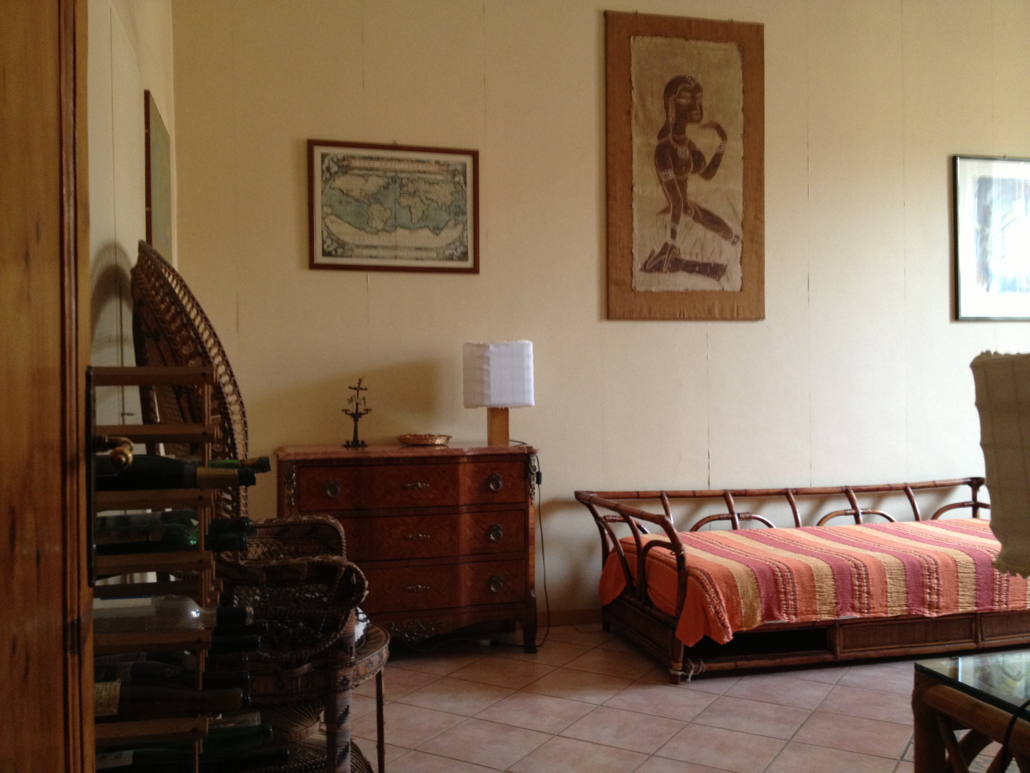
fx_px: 1041
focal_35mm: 35
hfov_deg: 52.6
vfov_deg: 40.7
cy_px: 386
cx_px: 515
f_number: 2.4
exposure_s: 1/20
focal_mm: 4.28
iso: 160
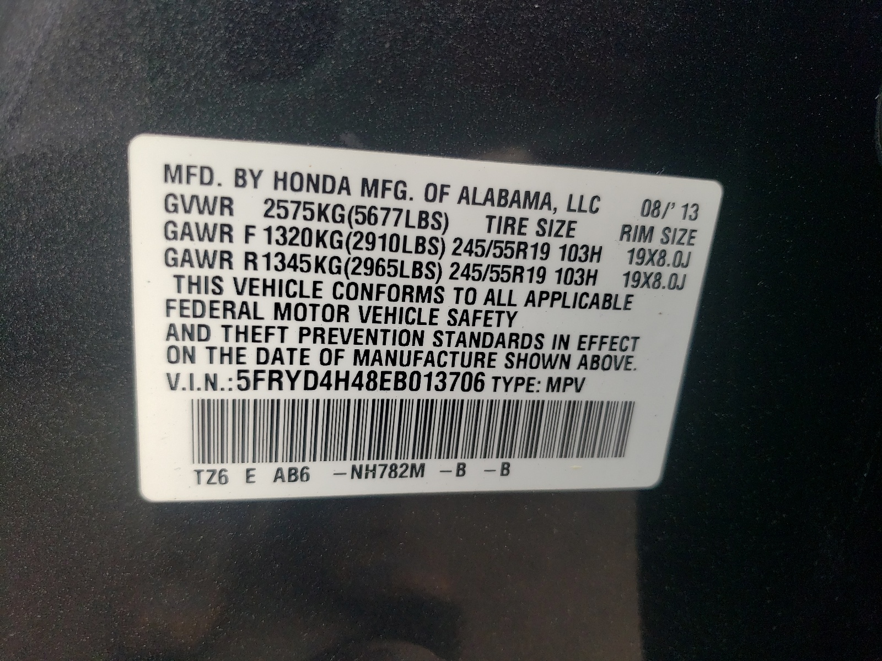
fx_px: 662
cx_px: 441
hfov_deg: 67.3
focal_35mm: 26
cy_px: 330
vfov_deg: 53.1
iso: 50
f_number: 1.5
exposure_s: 1/182
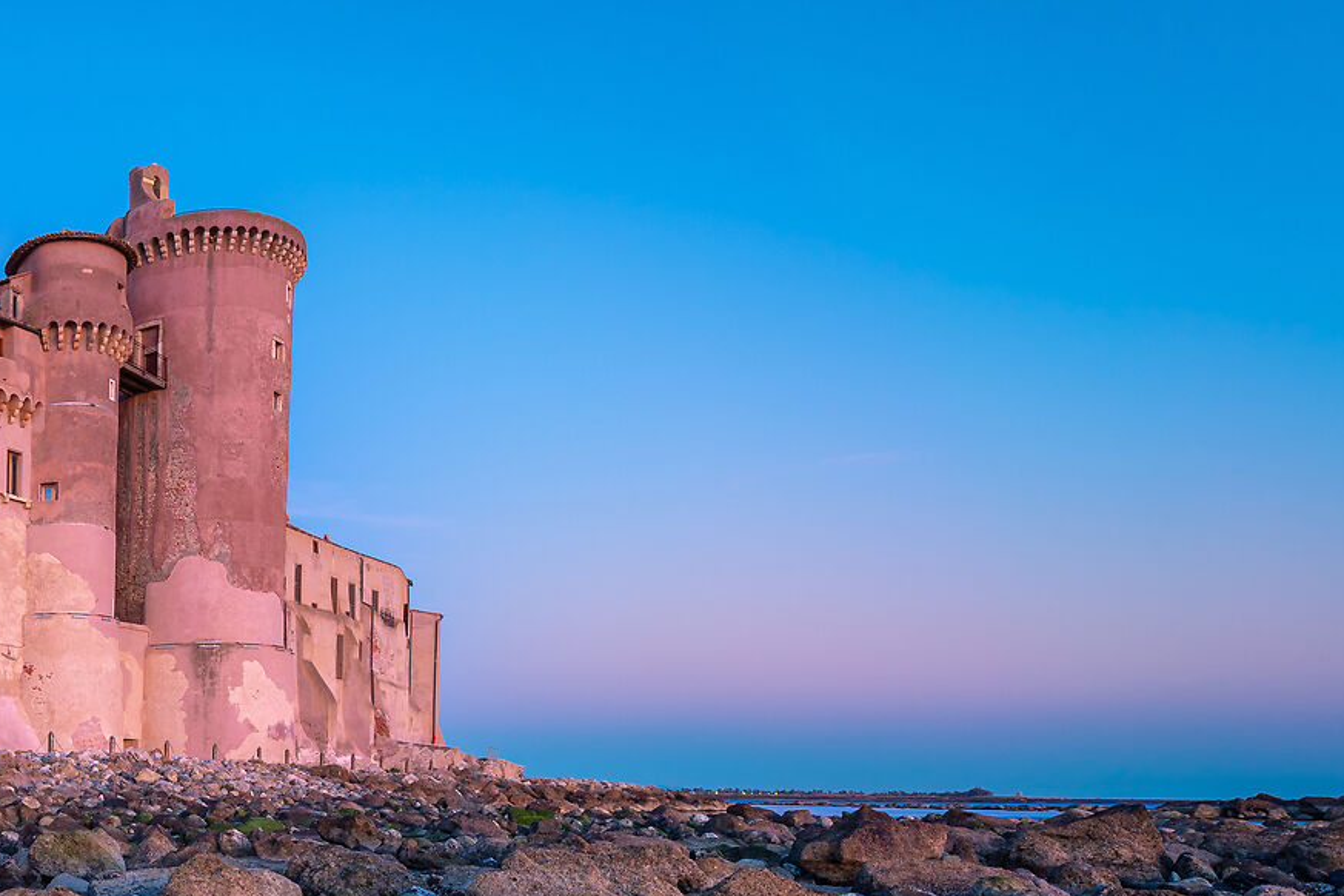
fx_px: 1232
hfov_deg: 43.6
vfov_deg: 37.0
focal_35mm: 33
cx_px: -148
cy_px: 835
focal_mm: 12
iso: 100
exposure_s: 30
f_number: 9
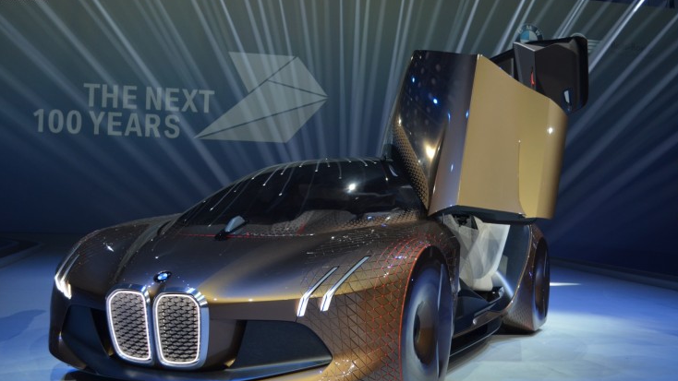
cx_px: 344
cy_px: 221
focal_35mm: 47
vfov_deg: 25.7
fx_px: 837
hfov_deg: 44.1
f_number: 4.5
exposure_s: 1/100
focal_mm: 29
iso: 400
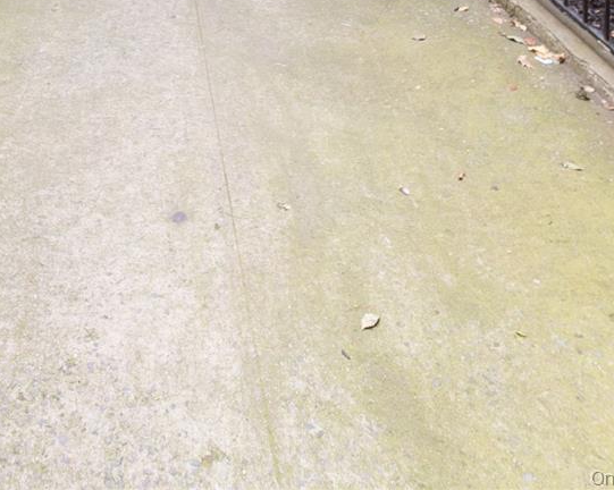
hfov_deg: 43.7
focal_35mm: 40
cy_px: -380
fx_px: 726
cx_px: 124
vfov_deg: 22.5
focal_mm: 10
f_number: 4.5
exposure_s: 1/80
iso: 1250
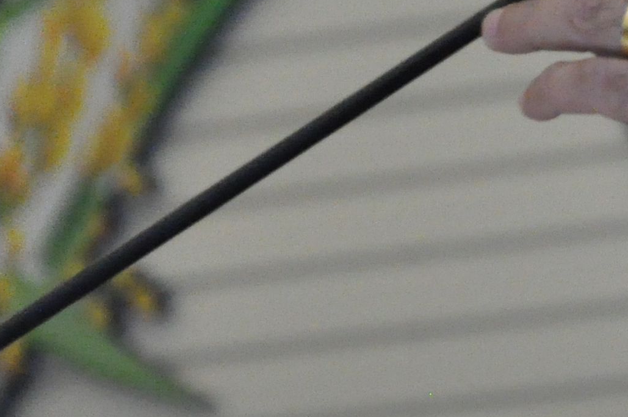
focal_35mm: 656
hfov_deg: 3.1
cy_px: -263
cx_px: 1197
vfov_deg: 2.1
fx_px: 11434
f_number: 5.6
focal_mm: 105
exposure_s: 1/200
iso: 3200
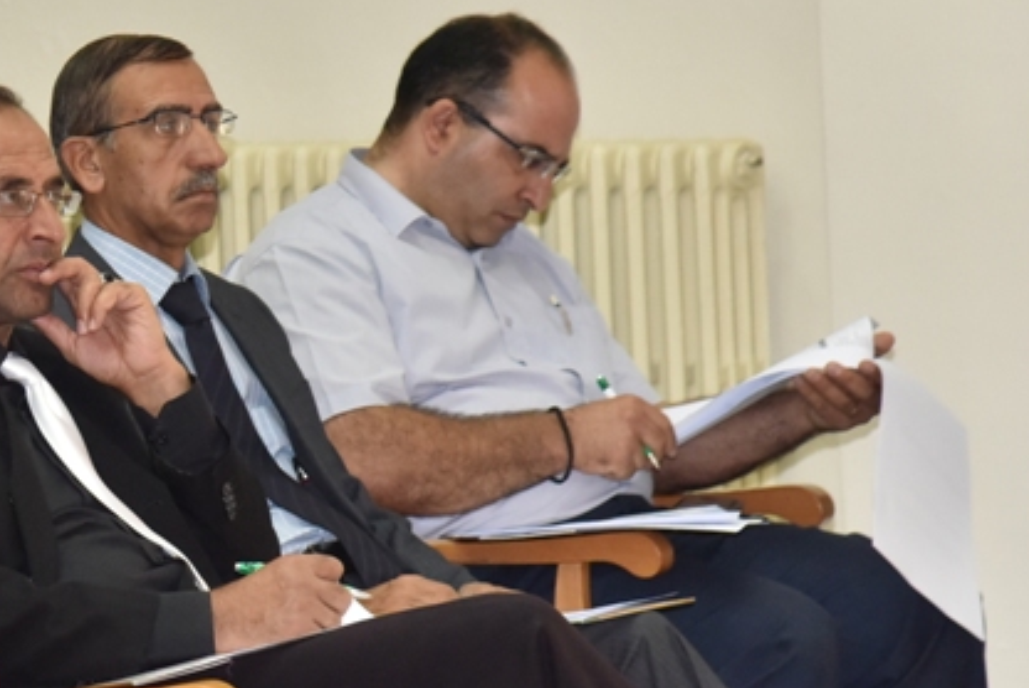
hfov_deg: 8.4
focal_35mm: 241
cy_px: 311
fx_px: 6893
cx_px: -195
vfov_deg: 5.7
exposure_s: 1/160
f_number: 6.3
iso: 2000
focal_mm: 98
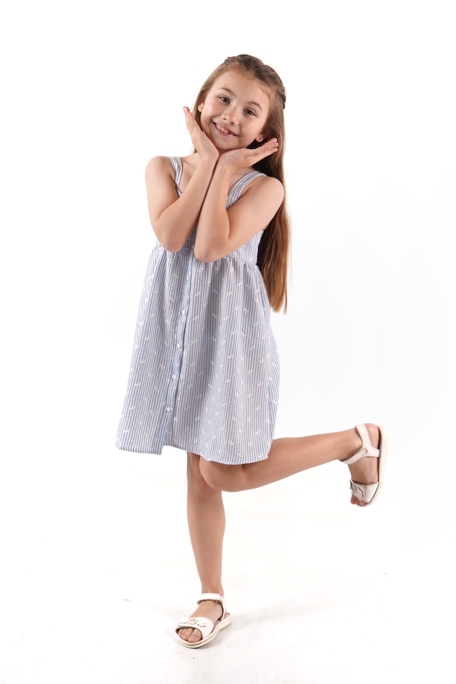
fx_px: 1425
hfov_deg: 18.2
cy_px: 342
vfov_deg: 27.0
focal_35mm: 75
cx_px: 228
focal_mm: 50
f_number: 5.6
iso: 250
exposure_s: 1/160
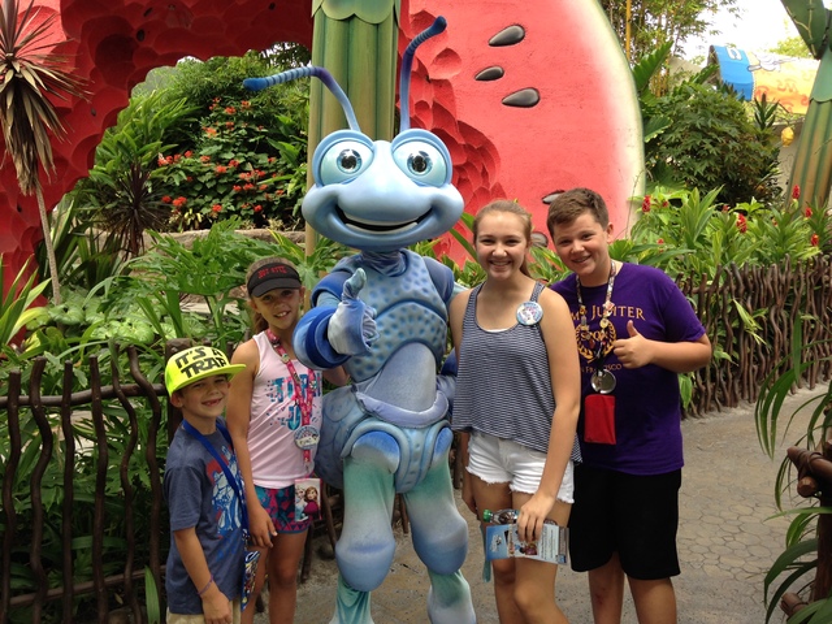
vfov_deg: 42.9
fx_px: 793
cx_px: 416
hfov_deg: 55.4
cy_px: 312
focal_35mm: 33
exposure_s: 1/259
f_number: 2.4
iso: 50
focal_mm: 4.12
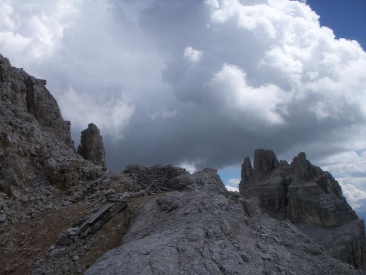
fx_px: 391
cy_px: 138
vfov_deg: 38.7
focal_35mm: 37
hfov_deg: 50.1
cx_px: 183
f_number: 7.1
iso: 50
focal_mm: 7.7
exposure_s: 1/500
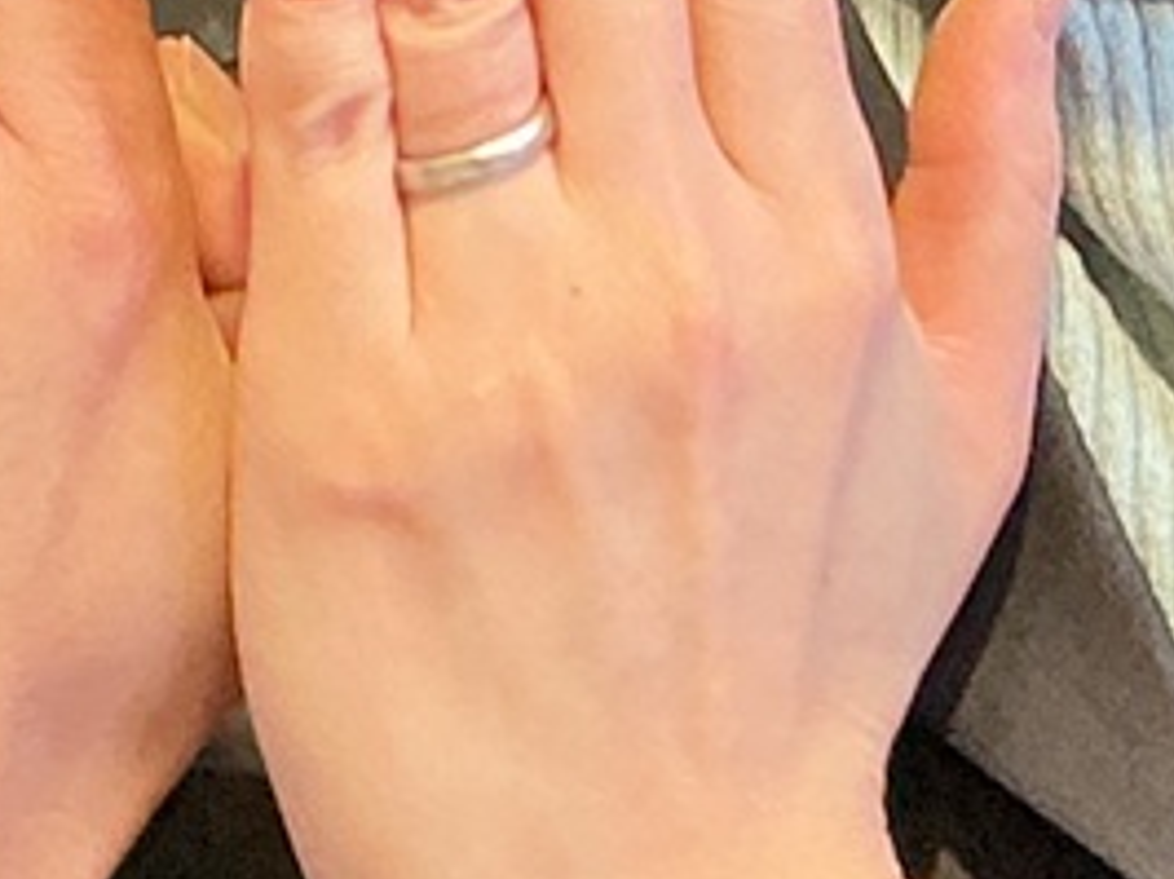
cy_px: 181
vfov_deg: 29.0
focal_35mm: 49
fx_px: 1660
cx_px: 221
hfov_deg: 37.4
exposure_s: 1/60
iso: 50
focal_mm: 3
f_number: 1.8
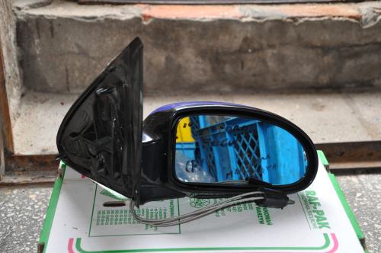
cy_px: 126
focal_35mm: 68
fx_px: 713
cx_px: 190
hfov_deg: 29.9
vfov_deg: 20.1
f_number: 4.8
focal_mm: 45
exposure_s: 1/100
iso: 800
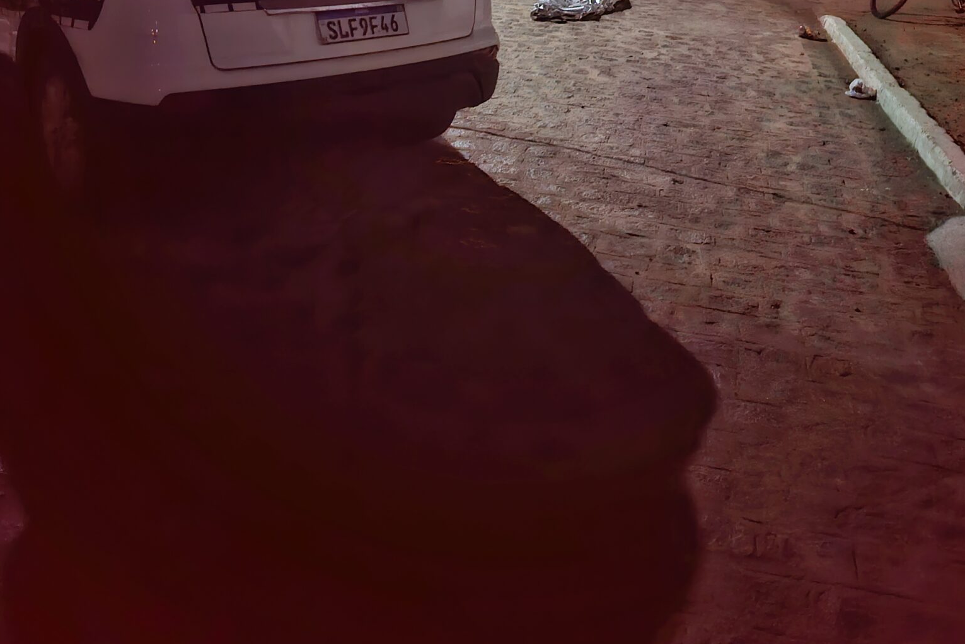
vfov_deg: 38.6
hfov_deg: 58.7
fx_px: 858
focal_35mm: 32
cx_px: 483
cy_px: 76
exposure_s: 1/15
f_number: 1.7
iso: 800
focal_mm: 6.3
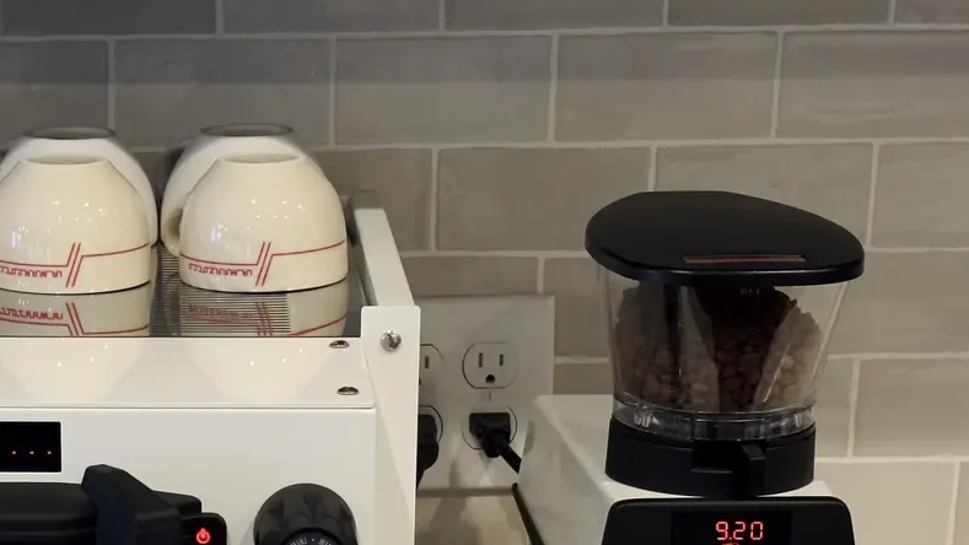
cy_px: 681
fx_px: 2724
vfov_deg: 11.2
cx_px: 193
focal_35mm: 106
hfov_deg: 20.0
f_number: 1.78
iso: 125
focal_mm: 6.76
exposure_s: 1/60
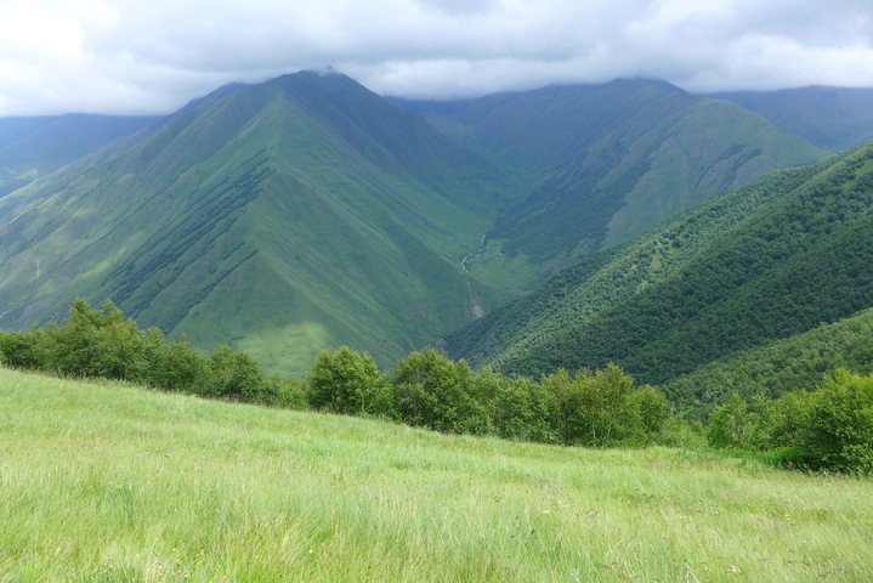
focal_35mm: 24
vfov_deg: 53.2
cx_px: 436
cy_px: 292
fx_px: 582
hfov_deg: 73.7
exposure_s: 1/1000
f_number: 2.8
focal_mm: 4.7
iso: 80
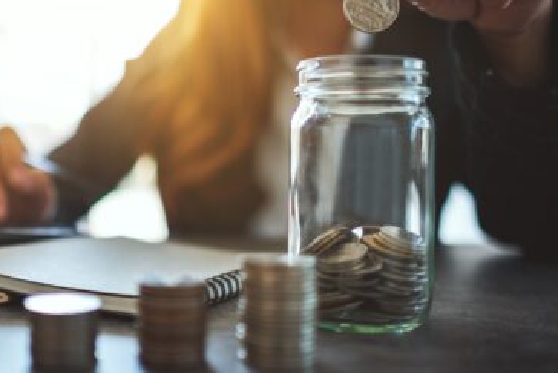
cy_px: 154
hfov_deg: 39.3
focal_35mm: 50
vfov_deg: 27.0
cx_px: 210
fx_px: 775
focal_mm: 23
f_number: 1.4
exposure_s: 1/320
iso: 200
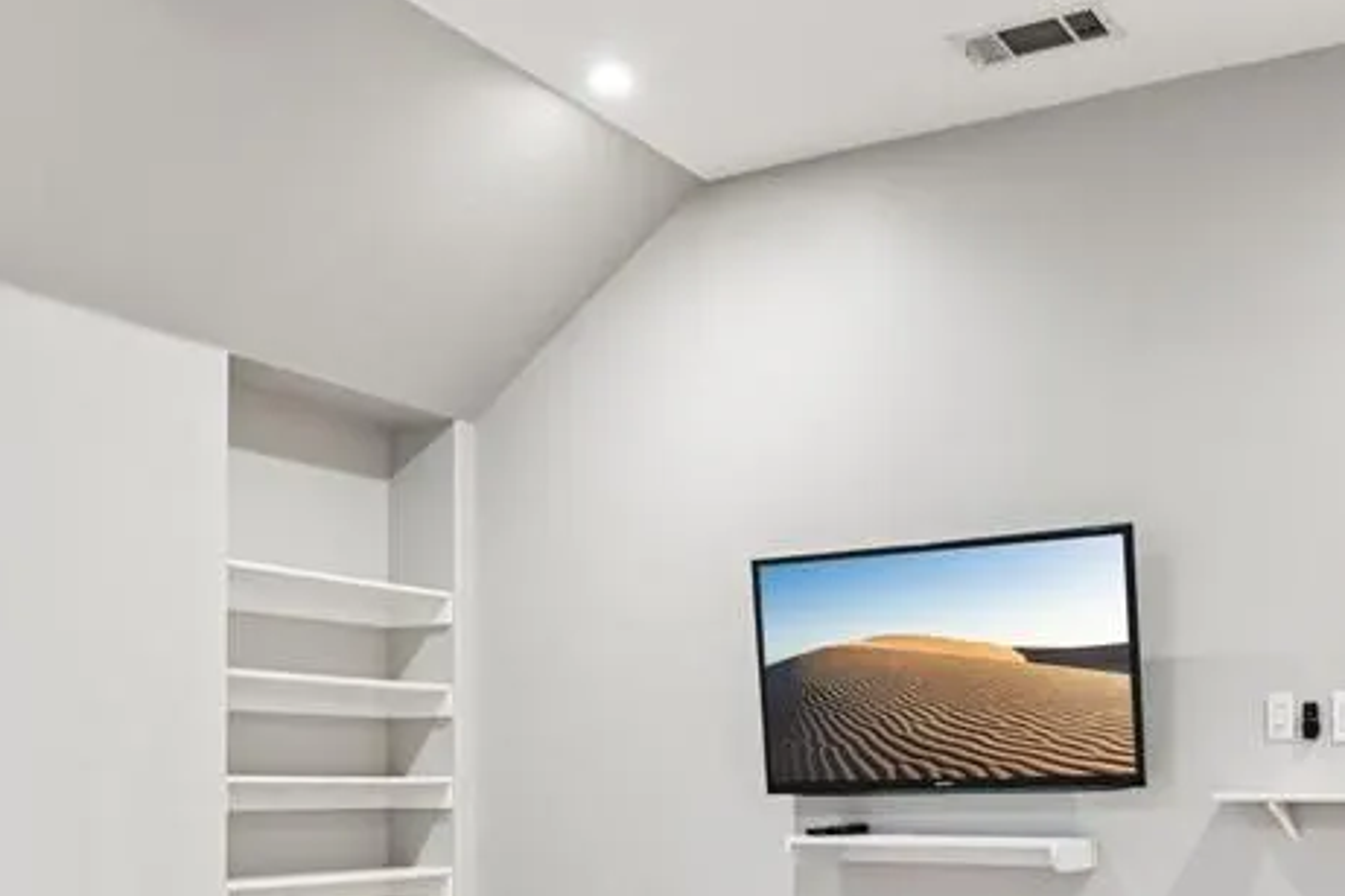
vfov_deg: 32.0
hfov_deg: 47.5
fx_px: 1494
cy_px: 785
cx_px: 919
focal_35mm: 40
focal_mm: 18
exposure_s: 1/5
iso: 400
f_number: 8
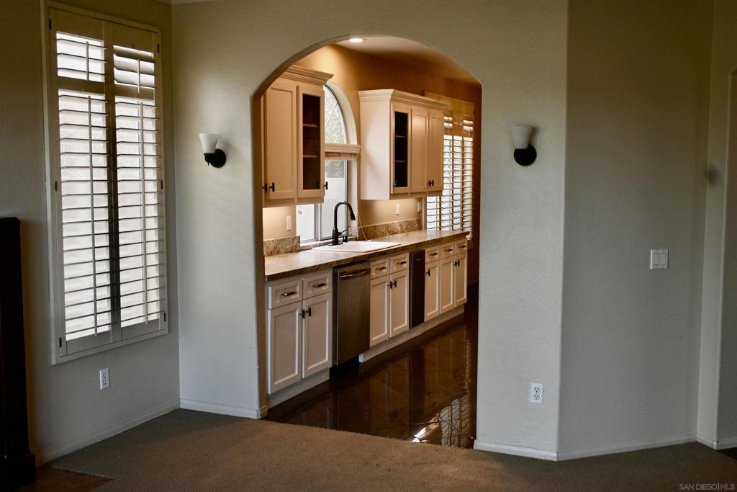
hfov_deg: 49.5
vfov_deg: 34.2
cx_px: 368
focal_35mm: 39
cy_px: 246
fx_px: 798
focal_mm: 26
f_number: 4.5
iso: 400
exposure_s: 1/125
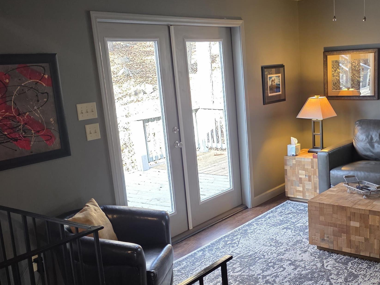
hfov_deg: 43.3
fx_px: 472
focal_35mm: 43
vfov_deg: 33.5
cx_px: 251
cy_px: 170
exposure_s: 1/120
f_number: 1.7
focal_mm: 6.3
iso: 400
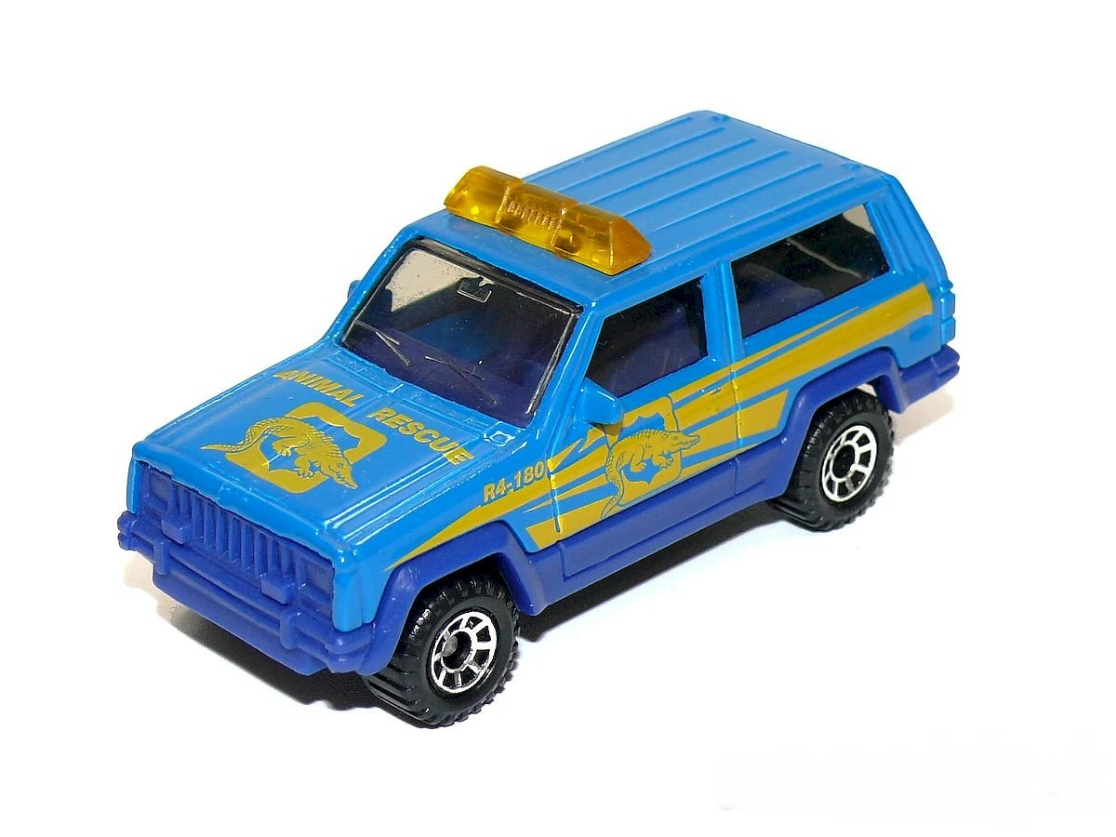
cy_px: 418
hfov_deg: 19.1
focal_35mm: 103
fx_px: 3321
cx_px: 558
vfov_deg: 14.4
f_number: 4
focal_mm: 13.4
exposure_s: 1/30
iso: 100
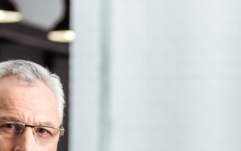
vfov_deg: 5.1
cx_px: 239
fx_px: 1675
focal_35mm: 255
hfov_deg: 8.2
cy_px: 272
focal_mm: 70
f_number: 2.8
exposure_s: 1/200
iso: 200
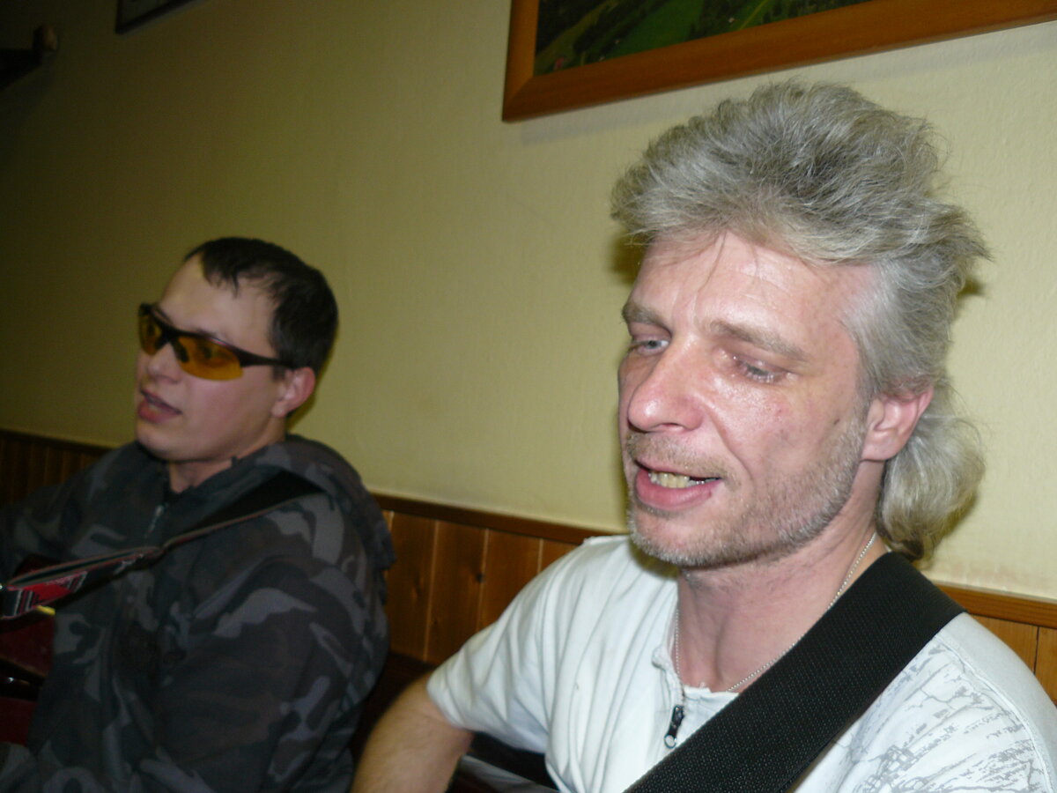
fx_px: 1099
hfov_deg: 51.4
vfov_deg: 39.7
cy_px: 396
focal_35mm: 36
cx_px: 528
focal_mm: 6
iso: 100
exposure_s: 1/30
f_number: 2.8
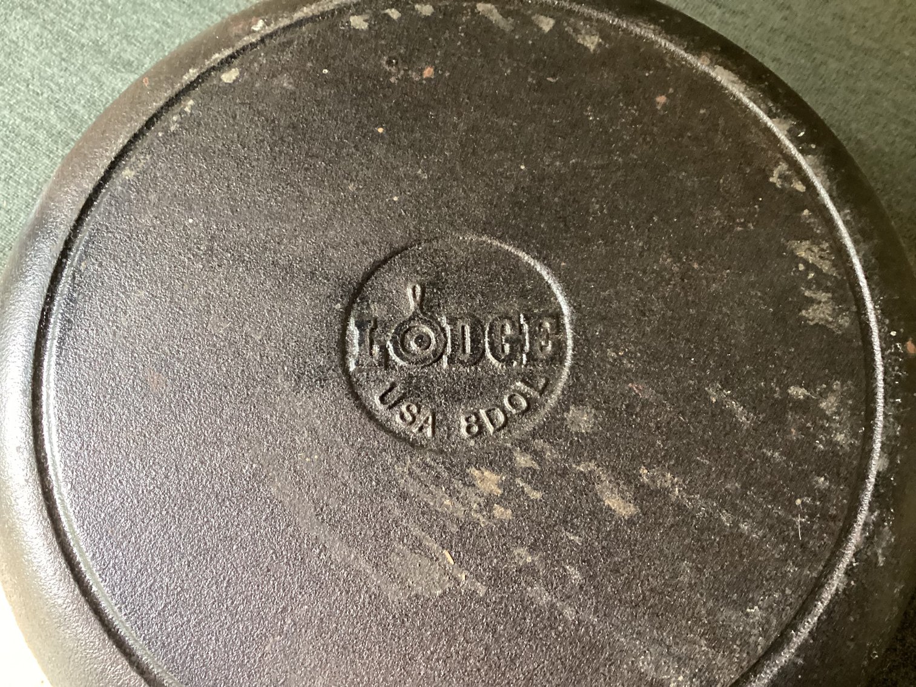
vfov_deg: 45.4
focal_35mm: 31
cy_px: 344
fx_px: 820
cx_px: 458
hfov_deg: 58.3
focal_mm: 3.3
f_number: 2.4
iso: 400
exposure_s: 1/40
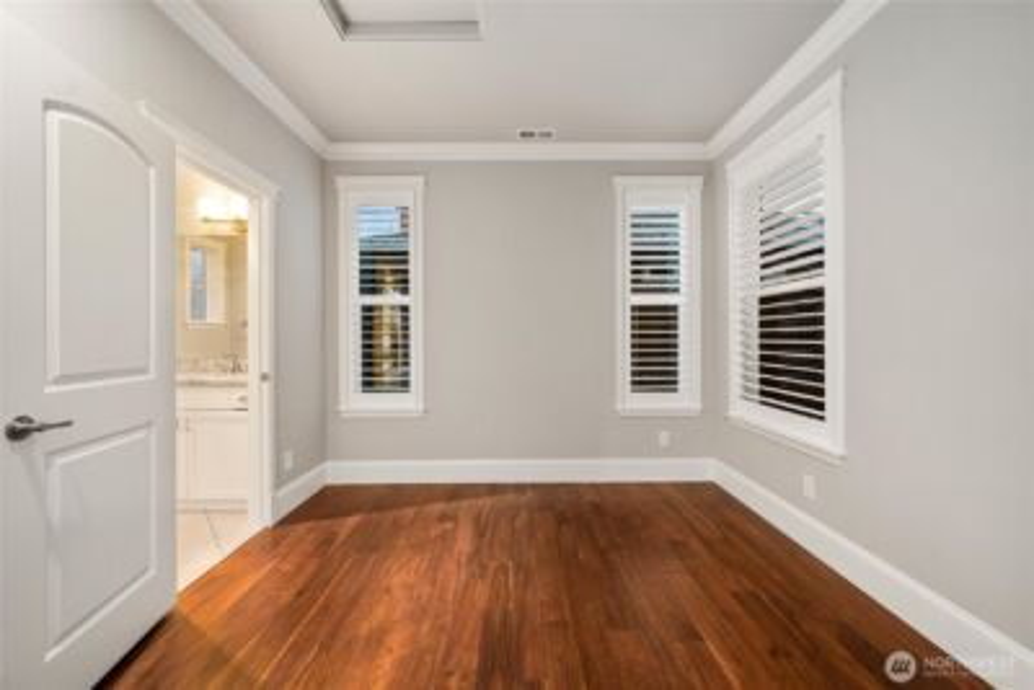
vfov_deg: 90.1
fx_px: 345
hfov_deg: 112.6
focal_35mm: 12
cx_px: 517
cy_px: 345
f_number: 7.1
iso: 500
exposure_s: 1/60
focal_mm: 12
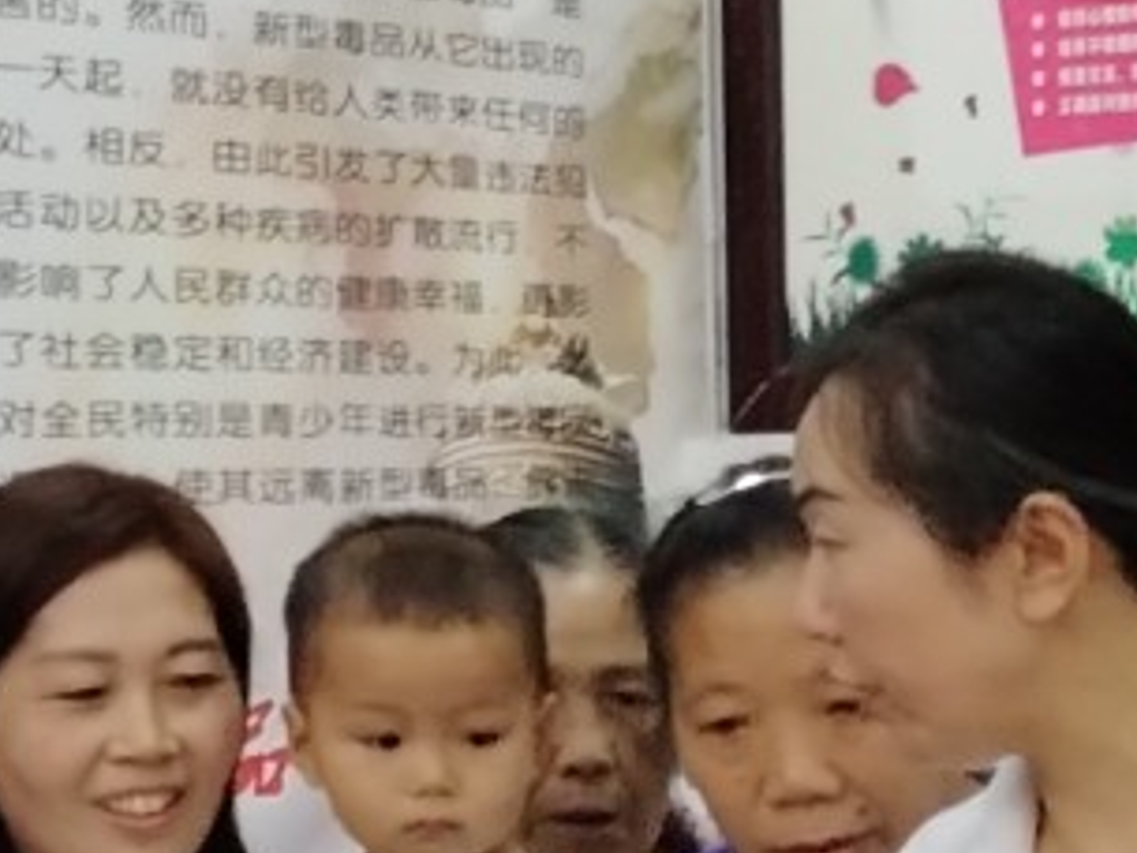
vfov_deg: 10.8
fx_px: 4500
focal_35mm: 137
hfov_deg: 13.7
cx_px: -438
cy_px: 423
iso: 1012
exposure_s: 1/25
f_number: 1.8
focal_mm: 4.25
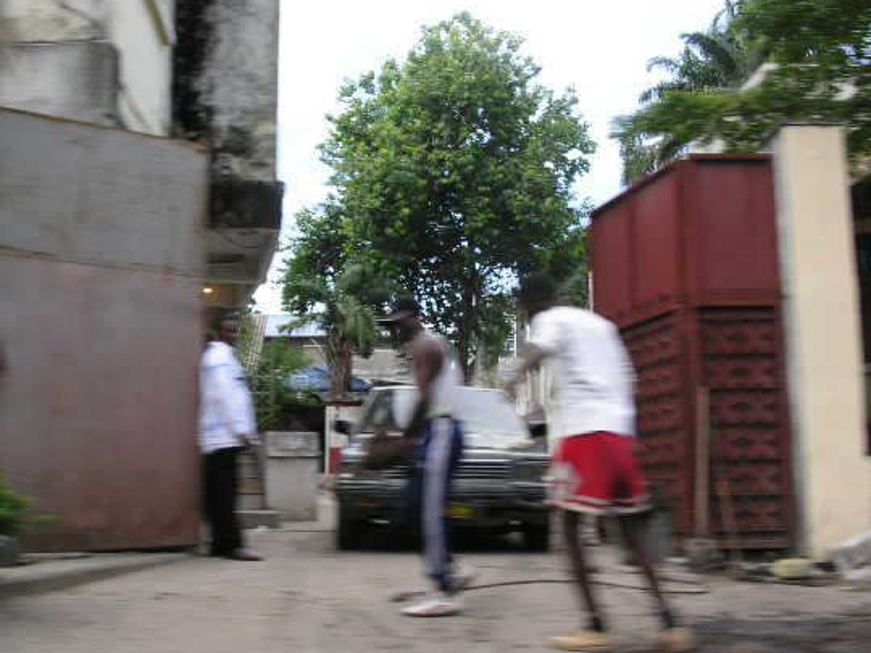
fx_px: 1132
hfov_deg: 41.9
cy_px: 314
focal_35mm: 45
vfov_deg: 32.2
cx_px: 361
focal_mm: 7.8
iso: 100
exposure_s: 1/180
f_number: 5.6
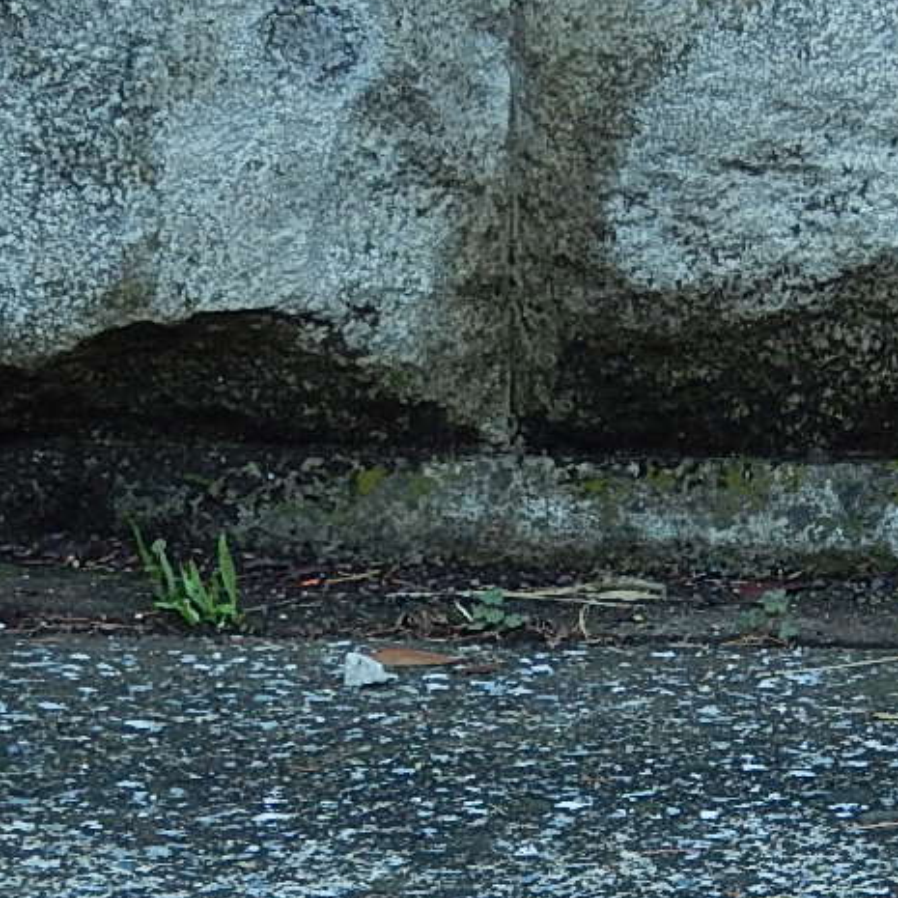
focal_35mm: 356
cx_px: 338
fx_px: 10449
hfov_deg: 4.9
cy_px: 865
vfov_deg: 4.9
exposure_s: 1/60
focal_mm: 21
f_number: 5.5
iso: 125
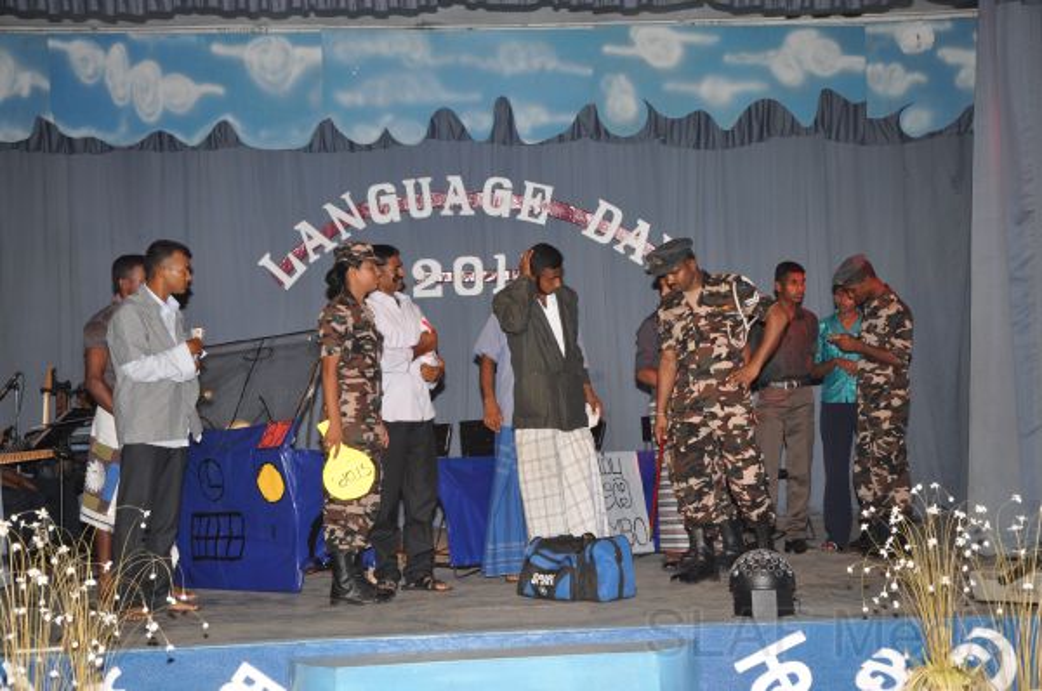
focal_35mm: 52
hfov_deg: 37.9
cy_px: 346
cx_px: 521
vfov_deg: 25.7
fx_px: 1517
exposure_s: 1/100
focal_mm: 35
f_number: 5.6
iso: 200
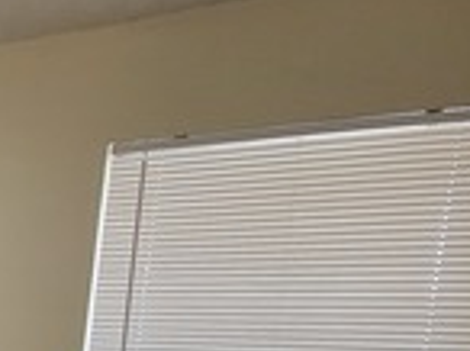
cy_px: 448
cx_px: -480
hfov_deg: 19.0
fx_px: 773
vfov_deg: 23.0
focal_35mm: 57
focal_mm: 1.74
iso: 160
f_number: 2.2
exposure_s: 1/60
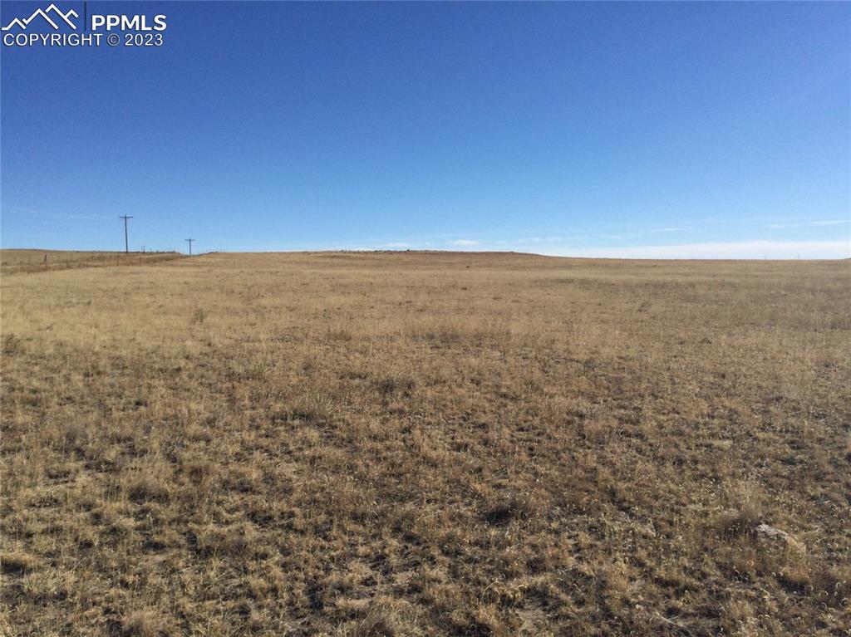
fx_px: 762
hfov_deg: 58.4
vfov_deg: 45.4
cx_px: 426
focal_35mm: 31
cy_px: 318
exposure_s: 1/2092
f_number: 2.4
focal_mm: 3.3
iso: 25
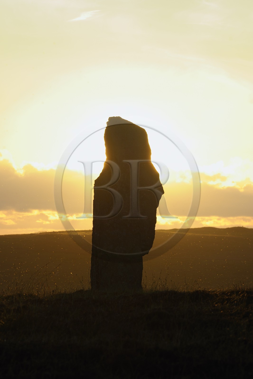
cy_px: 190
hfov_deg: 6.9
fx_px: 2109
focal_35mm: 200
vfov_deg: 10.3
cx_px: 126
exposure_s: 1/160
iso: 400
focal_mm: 200
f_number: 14
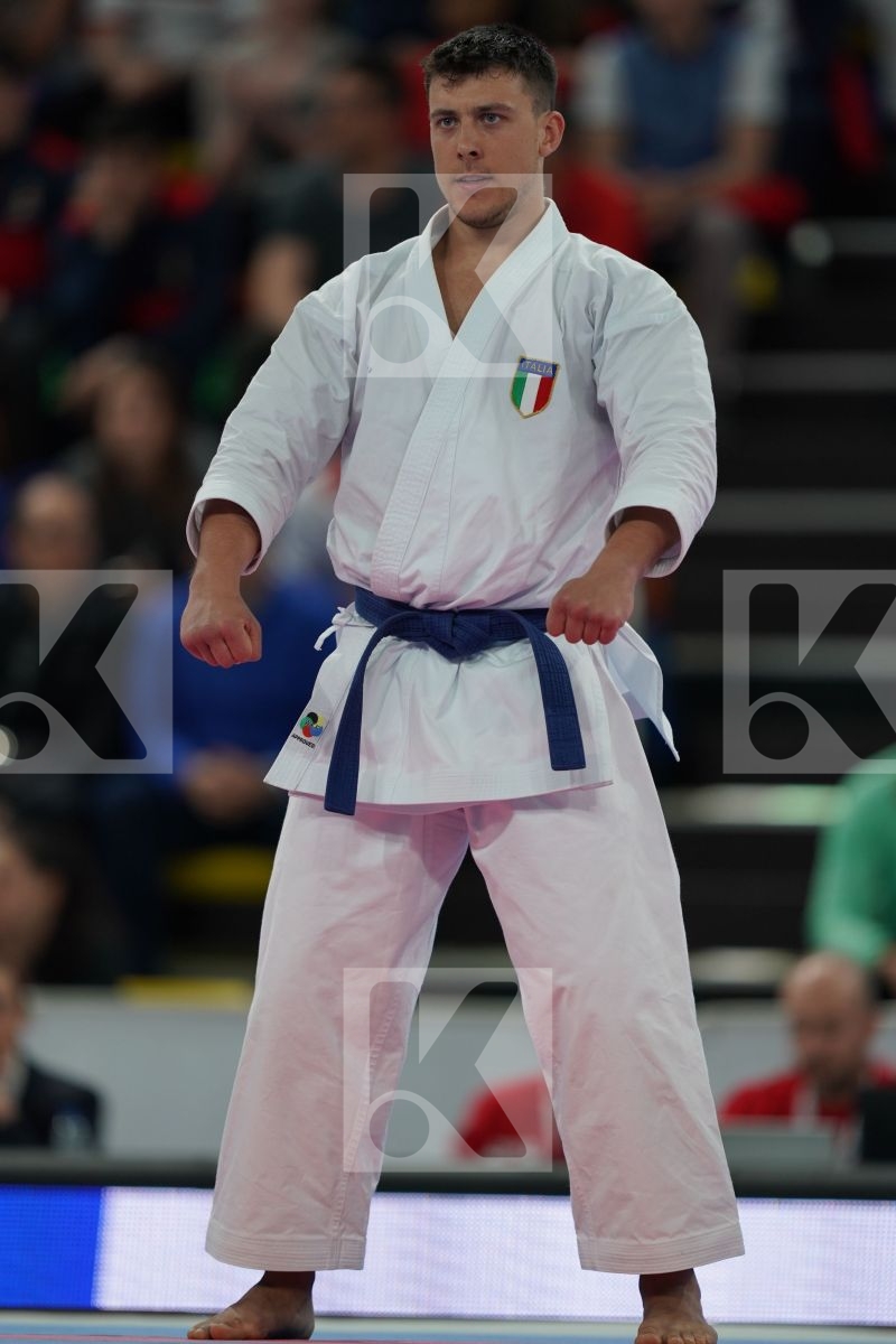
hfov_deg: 3.4
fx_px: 14932
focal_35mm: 400
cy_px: 672
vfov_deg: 5.2
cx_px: 448
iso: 1000
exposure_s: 1/500
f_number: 2.8
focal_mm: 400
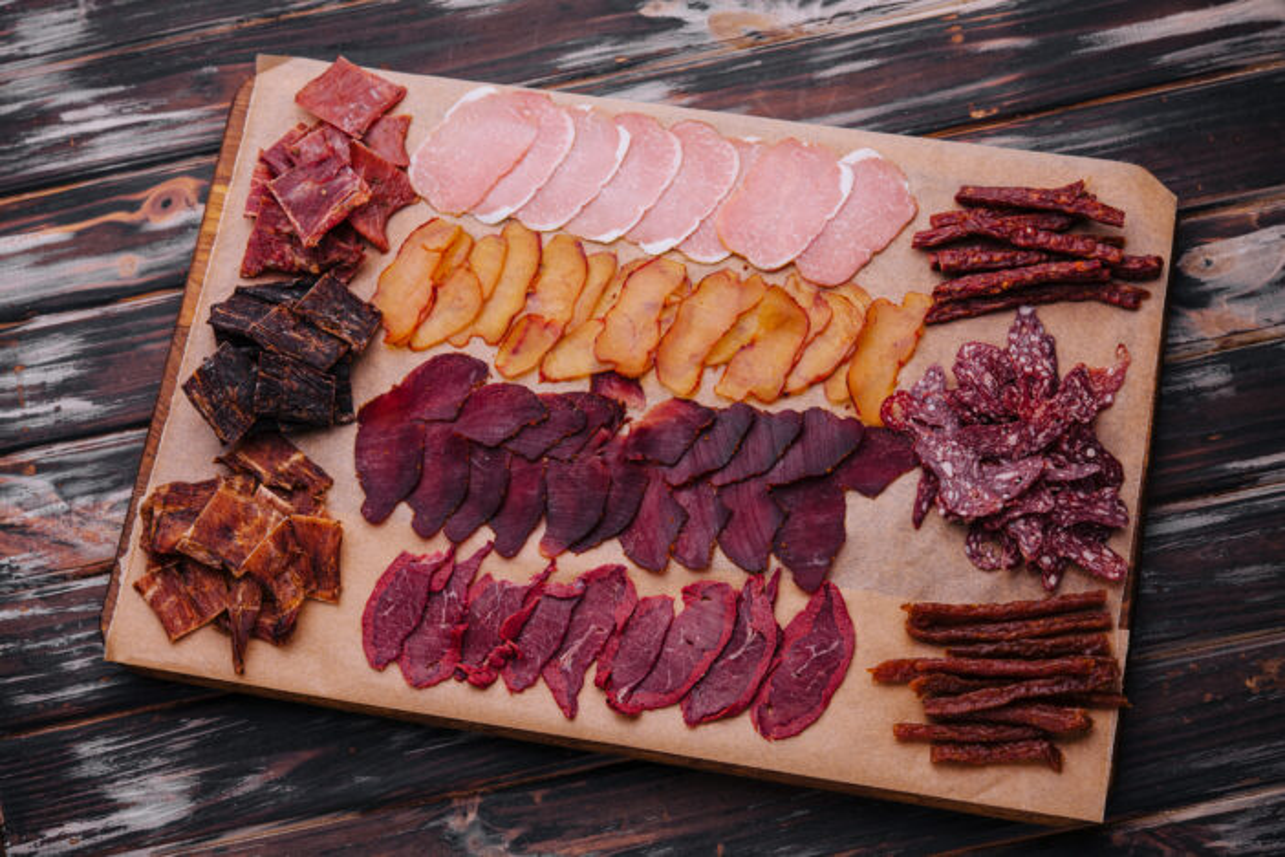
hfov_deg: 33.4
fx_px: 2141
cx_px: 642
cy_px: 428
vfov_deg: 22.6
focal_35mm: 60
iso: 100
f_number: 8
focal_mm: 60
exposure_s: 1/160
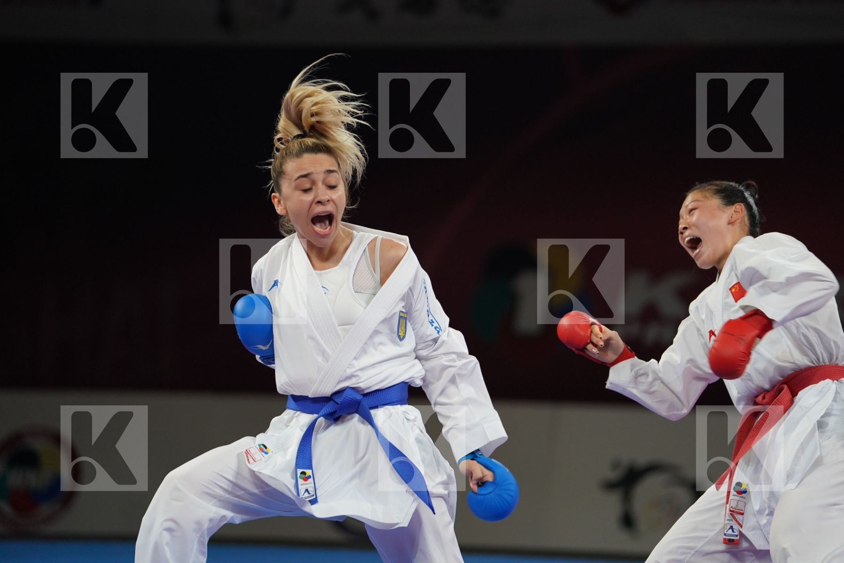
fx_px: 4642
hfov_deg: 10.4
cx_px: 422
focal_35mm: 198
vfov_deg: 6.9
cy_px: 282
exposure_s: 1/1000
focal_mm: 198
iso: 1600
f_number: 2.8
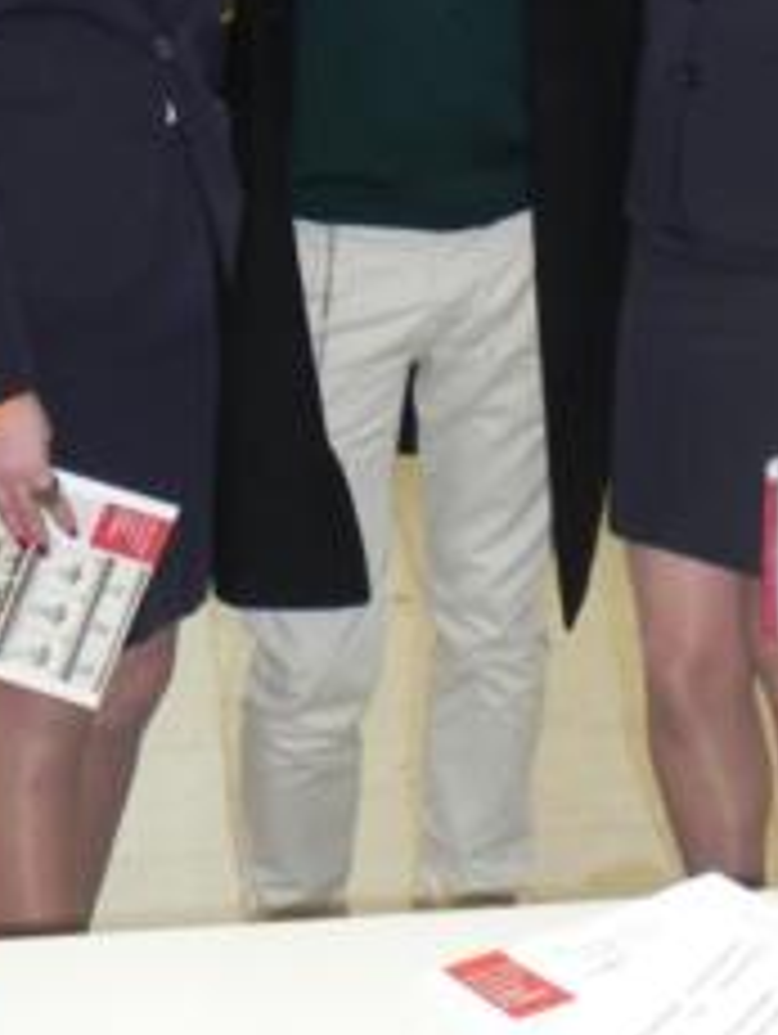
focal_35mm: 89
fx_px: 2662
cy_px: 90
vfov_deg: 21.5
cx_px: 416
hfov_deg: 16.6
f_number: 3.2
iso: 200
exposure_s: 1/30
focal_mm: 7.3
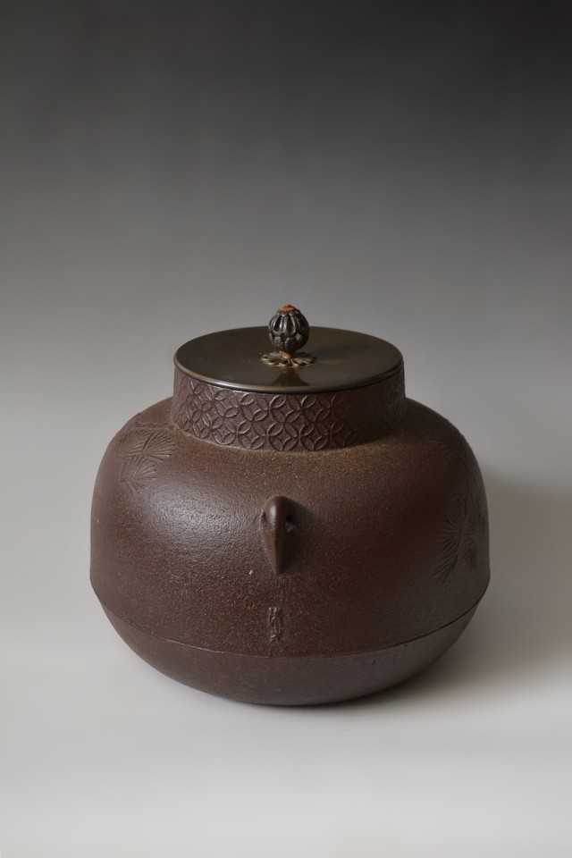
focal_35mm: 52
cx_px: 286
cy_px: 429
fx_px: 1251
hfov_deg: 25.8
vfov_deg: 37.9
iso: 1100
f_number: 5
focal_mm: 35
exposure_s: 1/60
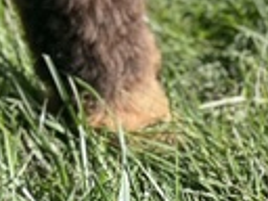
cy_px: -209
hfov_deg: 5.1
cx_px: -201
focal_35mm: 384
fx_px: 2973
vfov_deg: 3.8
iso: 20
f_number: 2.8
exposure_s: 1/121
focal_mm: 9
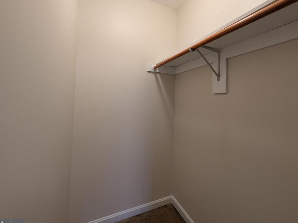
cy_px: 94
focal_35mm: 15
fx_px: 129
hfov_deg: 97.8
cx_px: 166
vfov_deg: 81.1
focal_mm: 2.02
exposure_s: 1/24
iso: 66
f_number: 1.7
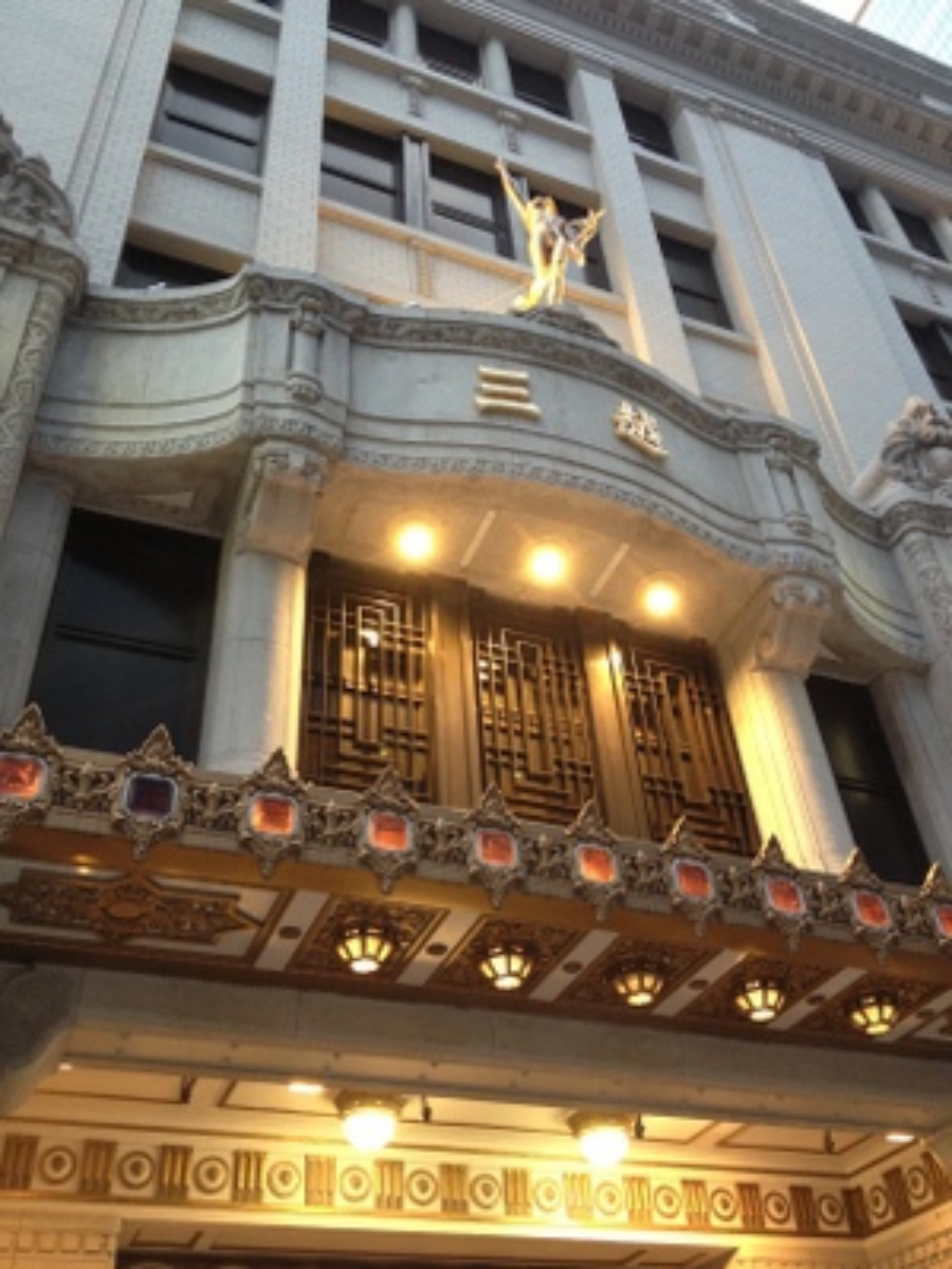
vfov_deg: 52.6
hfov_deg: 40.7
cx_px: 476
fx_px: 1283
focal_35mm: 35
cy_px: 634
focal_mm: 4.28
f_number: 2.4
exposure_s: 1/20
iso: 125
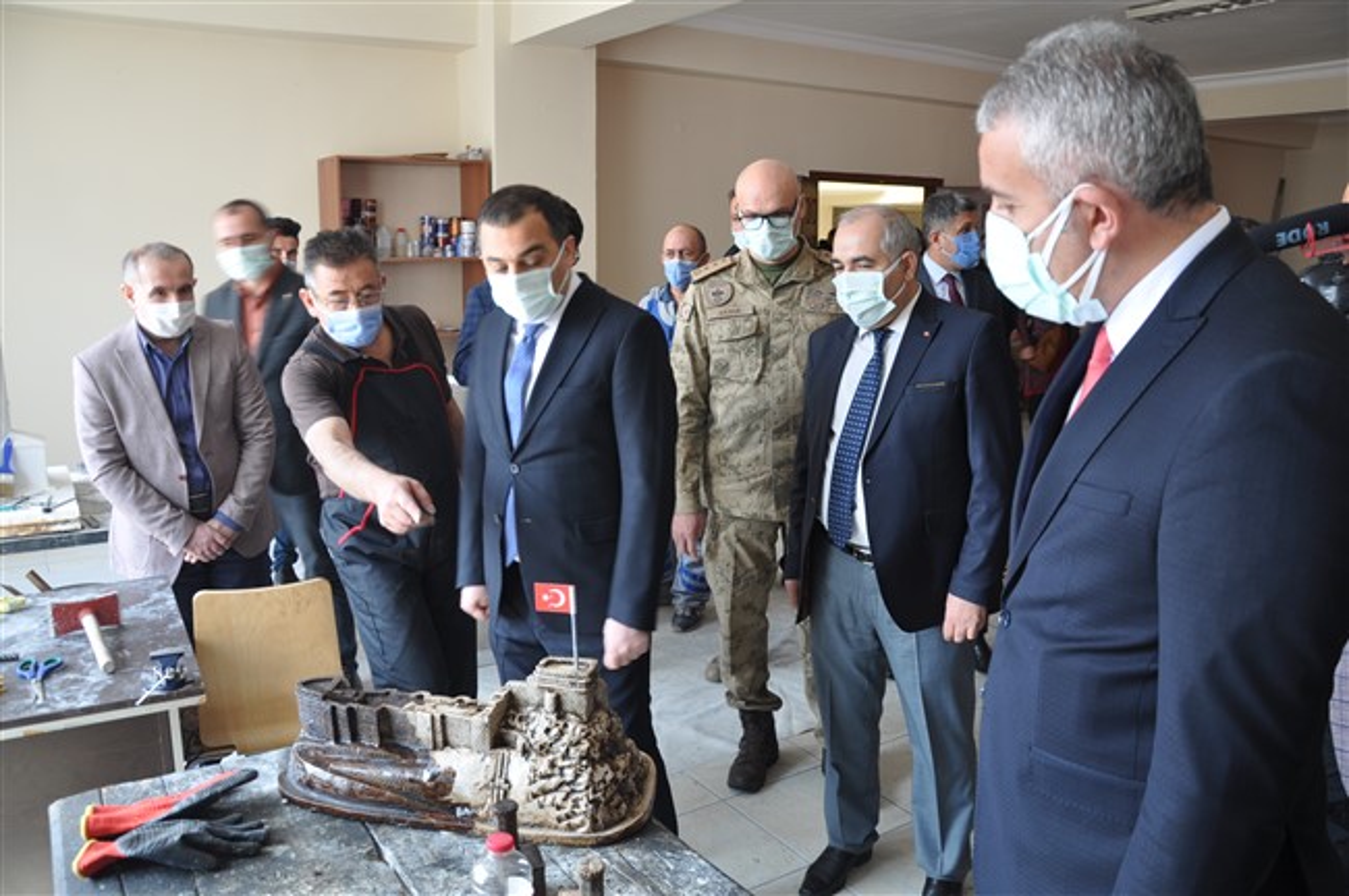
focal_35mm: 27
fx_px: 1011
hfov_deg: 67.4
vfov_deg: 47.8
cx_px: 674
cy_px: 448
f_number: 5
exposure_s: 1/25
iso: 200
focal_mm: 18
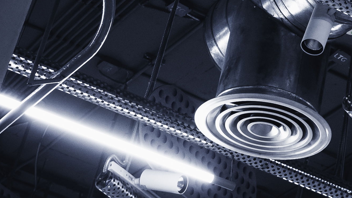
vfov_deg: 8.7
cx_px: 523
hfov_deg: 14.7
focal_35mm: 136
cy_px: -107
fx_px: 1269
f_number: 2.8
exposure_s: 1/60
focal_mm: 18
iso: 400
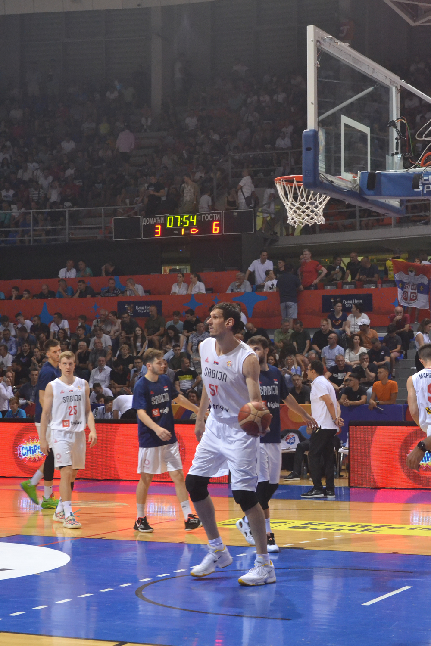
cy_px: 323
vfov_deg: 27.0
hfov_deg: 18.2
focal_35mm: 75
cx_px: 216
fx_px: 1347
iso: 3200
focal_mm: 50
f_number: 5
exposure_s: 1/125
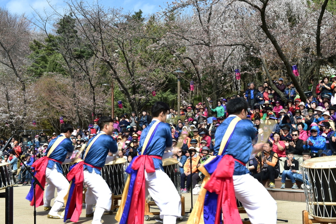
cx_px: 168
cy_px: 112
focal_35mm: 48
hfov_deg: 41.1
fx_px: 448
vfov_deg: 28.0
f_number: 14
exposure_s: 1/30
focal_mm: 48
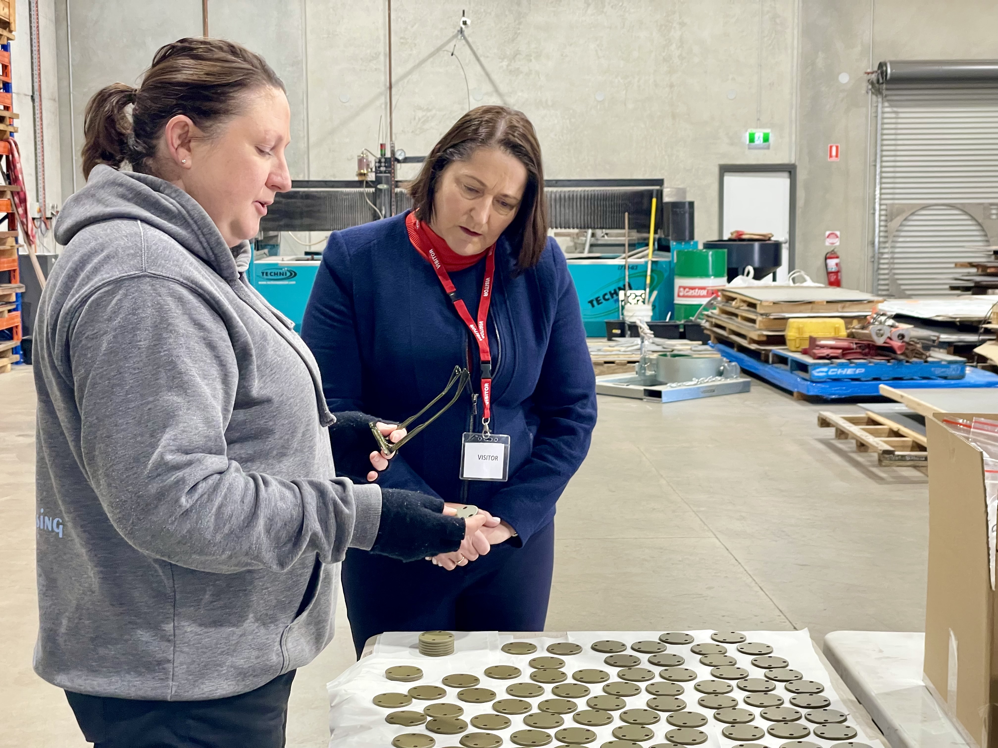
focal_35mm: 52
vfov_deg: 28.0
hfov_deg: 36.8
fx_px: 1499
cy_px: 374
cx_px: 499
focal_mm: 6
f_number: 2
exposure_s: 1/50
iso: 160
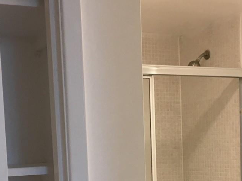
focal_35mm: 73
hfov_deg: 26.7
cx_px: 132
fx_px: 510
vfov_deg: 19.4
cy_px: 191
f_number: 2.2
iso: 50
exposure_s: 1/30
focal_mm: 4.15
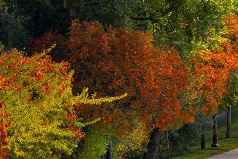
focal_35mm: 626
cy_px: -196
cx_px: 539
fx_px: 4137
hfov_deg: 3.3
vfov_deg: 2.2
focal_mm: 130
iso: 64
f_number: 8
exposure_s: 30
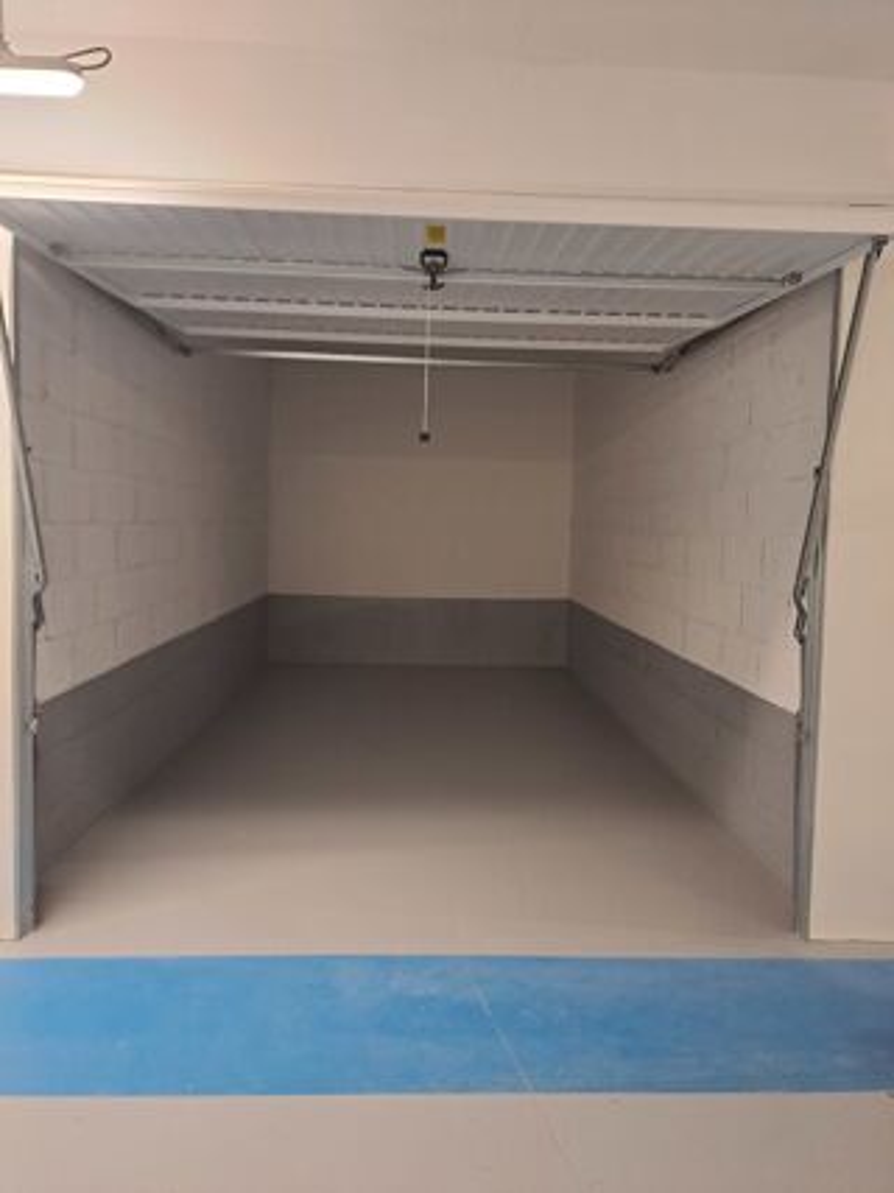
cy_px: 596
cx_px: 447
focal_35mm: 25
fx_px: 861
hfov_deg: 54.9
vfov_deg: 69.4
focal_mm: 4.65
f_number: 1.8
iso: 160
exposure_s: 1/50
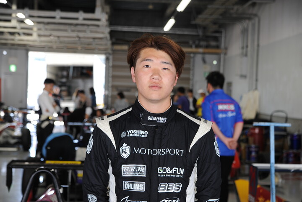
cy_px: 101
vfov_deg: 20.9
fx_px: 545
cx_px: 151
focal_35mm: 65
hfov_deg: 31.0
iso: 400
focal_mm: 65
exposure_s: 1/90
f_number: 4.8
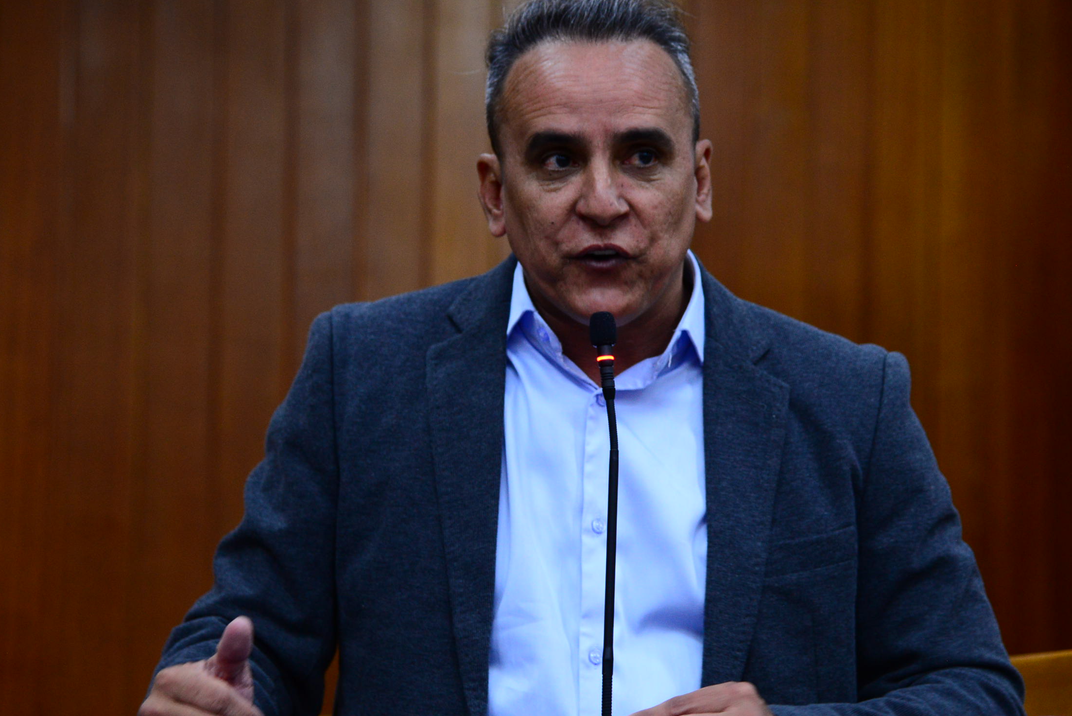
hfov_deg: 13.7
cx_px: 572
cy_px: 362
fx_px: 4468
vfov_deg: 9.2
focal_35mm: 150
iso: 1600
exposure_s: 1/80
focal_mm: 110
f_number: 4
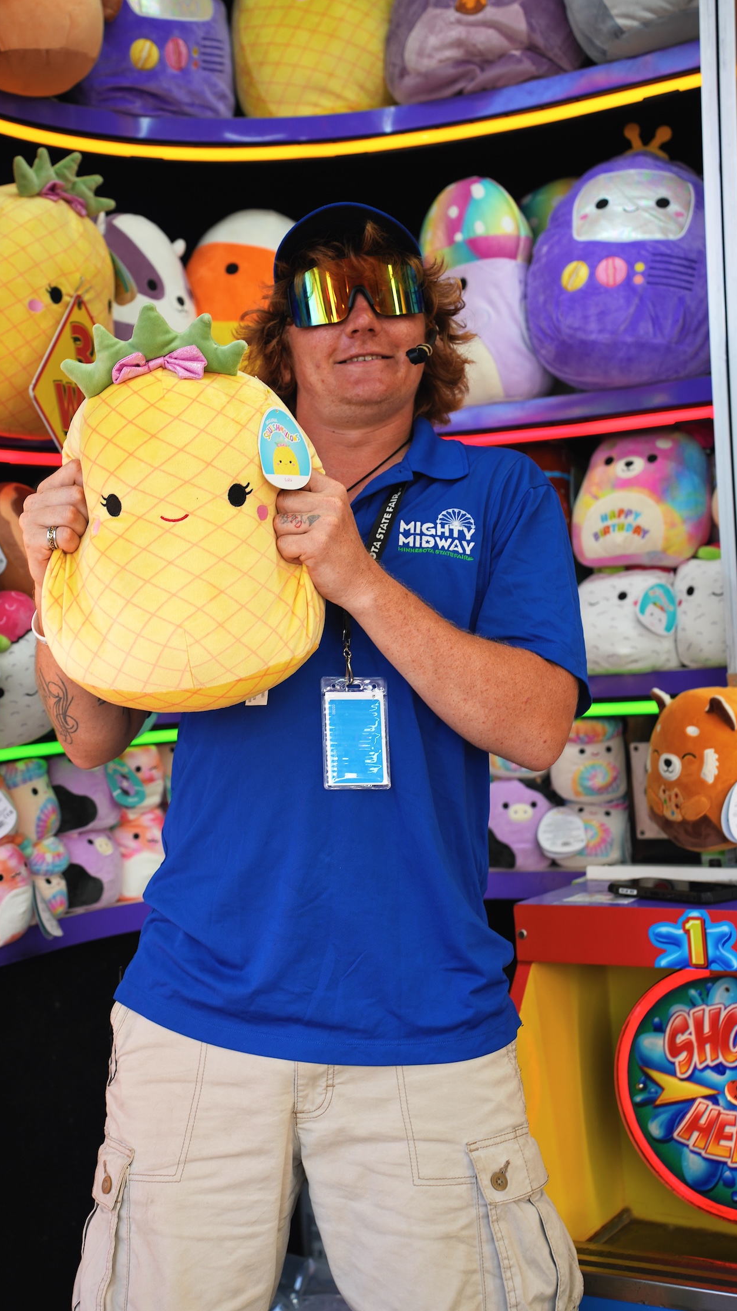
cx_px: 306
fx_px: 1945
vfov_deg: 37.2
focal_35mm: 56
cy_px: 655
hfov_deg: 21.4
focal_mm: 53
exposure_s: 1/160
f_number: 4
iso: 200
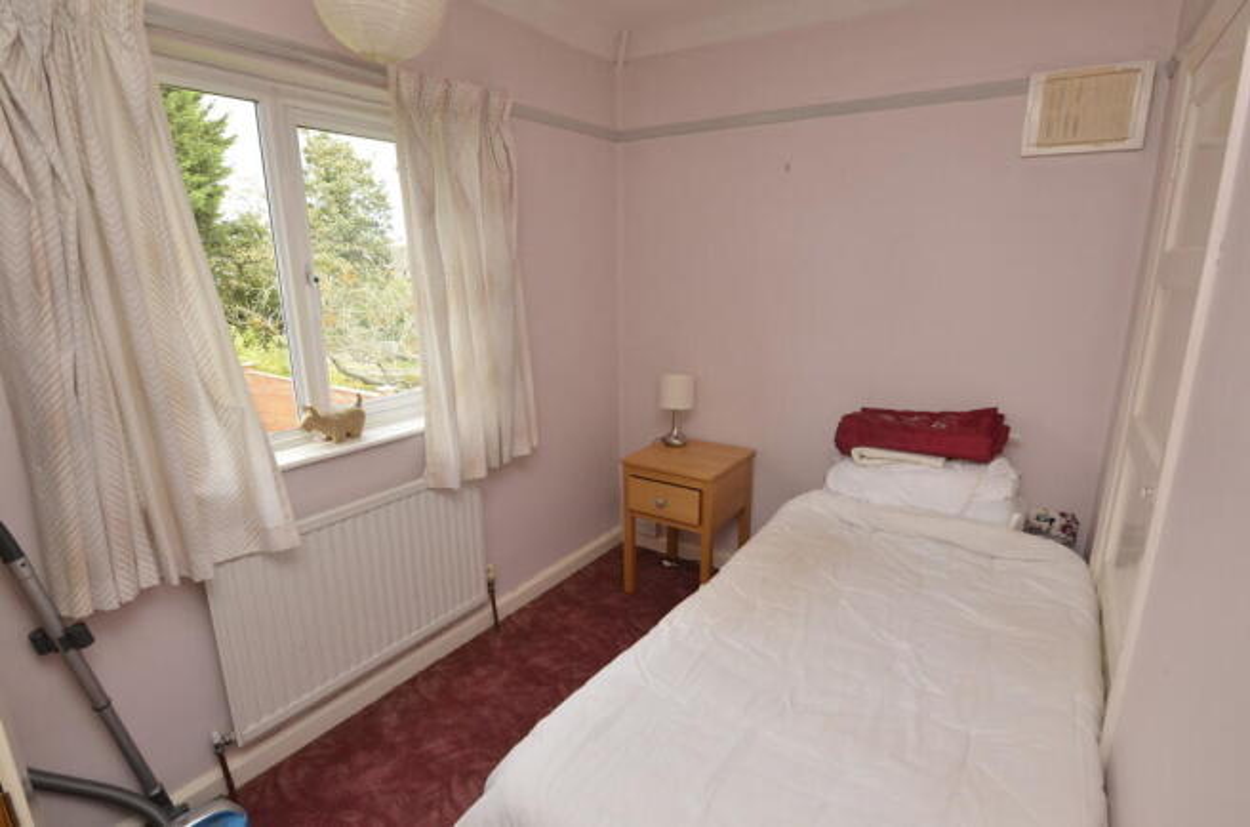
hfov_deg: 90.1
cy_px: 414
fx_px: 623
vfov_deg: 67.1
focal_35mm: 18
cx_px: 625
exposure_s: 1/80
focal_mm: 12
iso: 400
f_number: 7.1
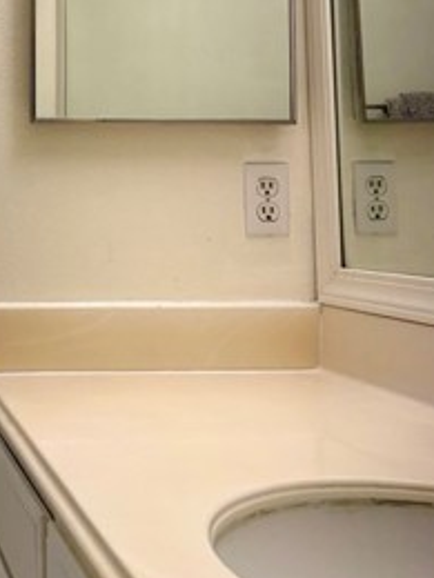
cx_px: -67
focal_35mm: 59
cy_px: 138
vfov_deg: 32.0
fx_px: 986
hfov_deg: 23.0
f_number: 1.78
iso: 125
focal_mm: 6.76
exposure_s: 1/120
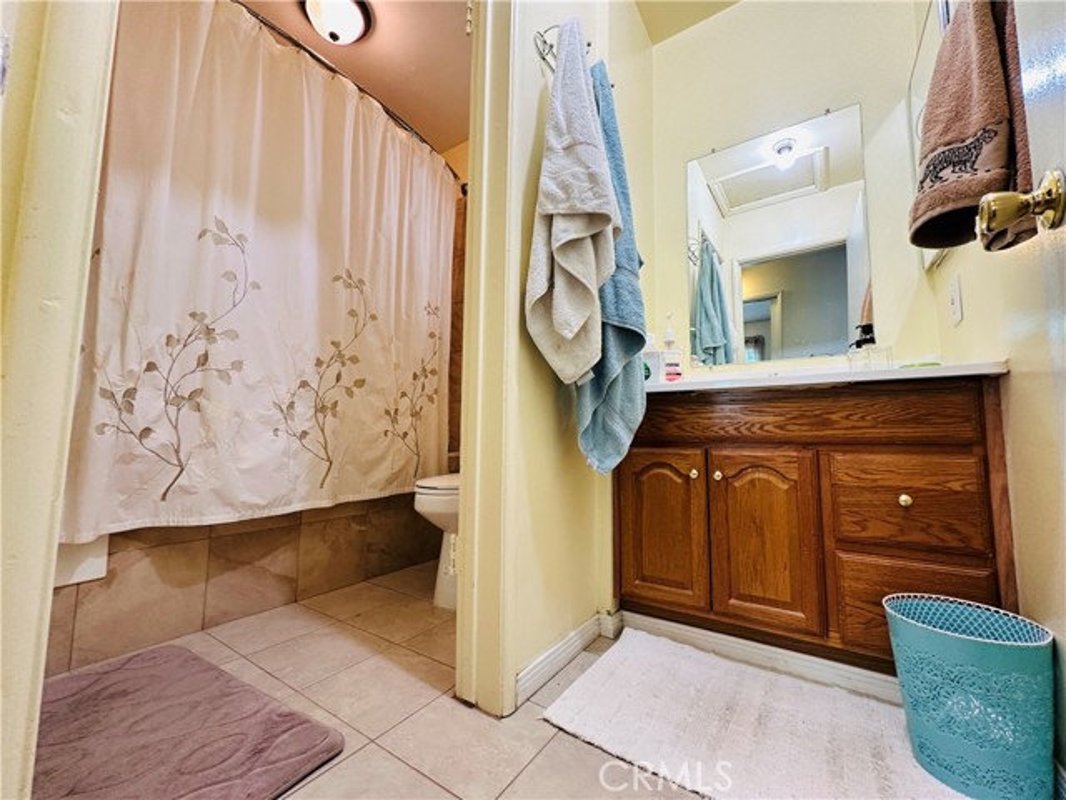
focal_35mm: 14
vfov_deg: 85.7
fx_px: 431
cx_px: 533
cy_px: 400
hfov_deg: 102.1
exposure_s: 1/60
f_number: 2.2
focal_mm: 2.22
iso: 160
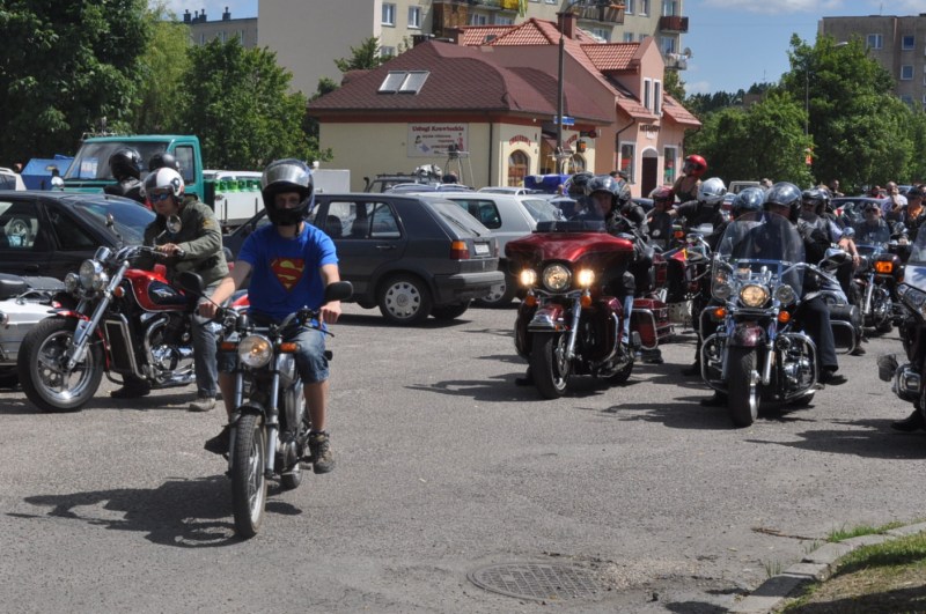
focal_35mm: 48
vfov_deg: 28.0
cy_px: 307
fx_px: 1233
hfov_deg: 41.2
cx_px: 463
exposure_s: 1/500
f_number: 11
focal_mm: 32
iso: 320
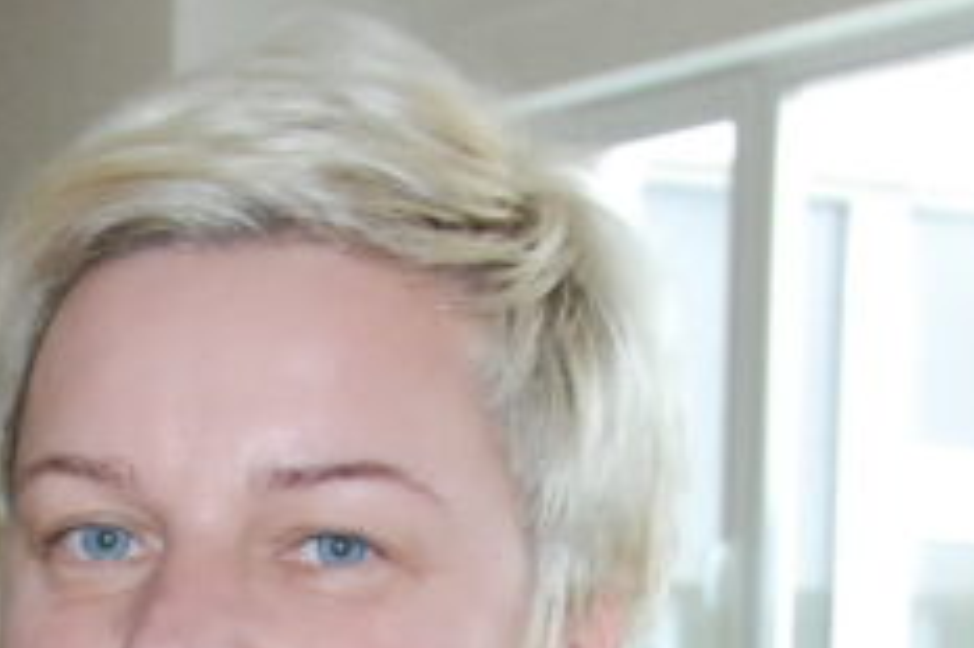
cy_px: 1323
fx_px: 4466
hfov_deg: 12.3
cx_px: 33
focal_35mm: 165
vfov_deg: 7.9
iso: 1600
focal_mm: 25
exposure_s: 1/60
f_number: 5.6
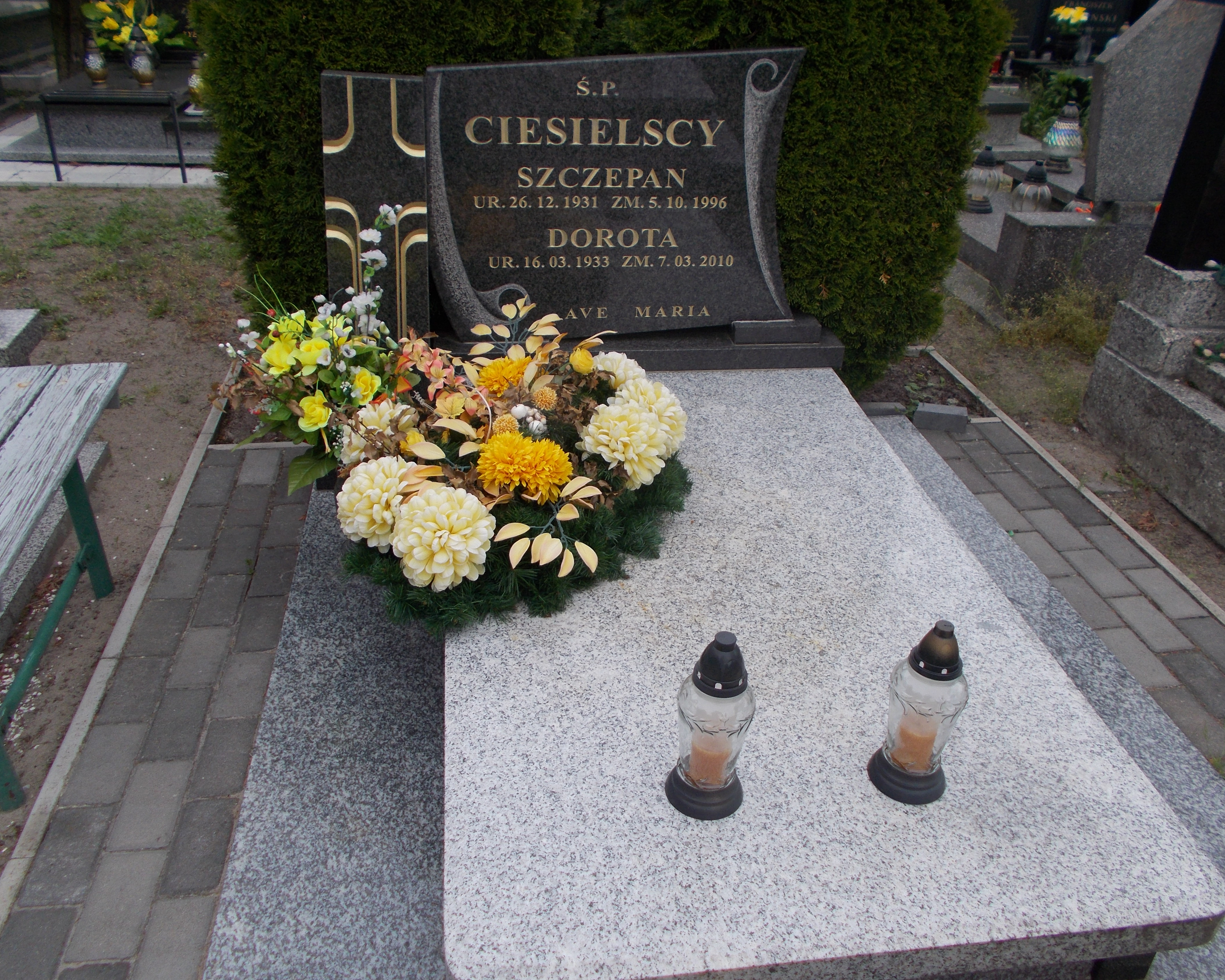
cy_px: 503
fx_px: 1015
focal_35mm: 28
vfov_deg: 51.5
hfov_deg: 62.2
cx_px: 632
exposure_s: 1/100
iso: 80
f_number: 8
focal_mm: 4.6
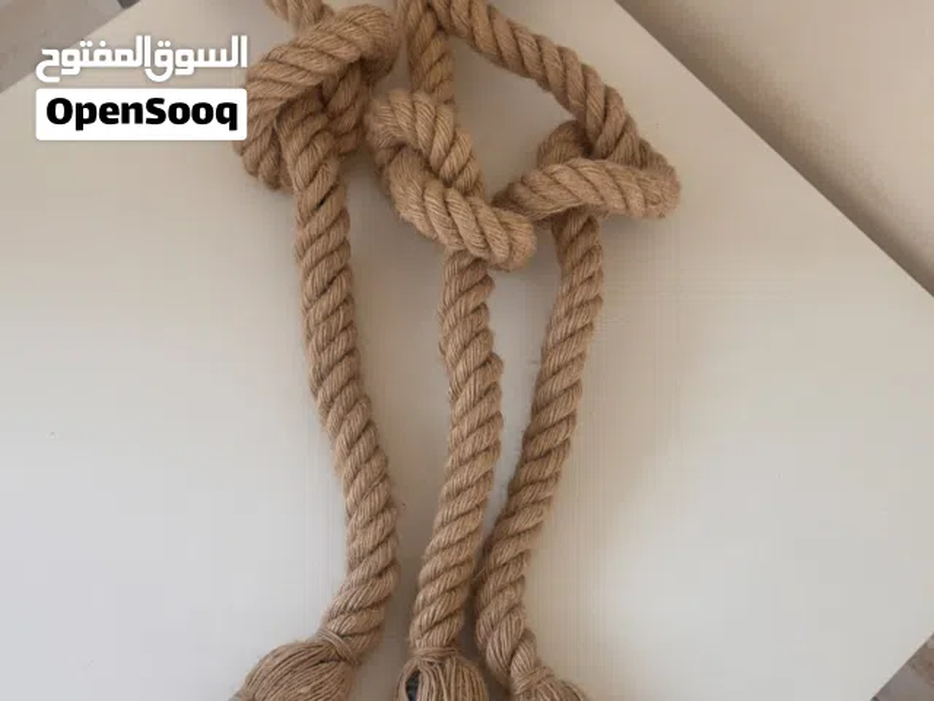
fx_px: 1295
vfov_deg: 30.3
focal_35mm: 48
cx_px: 467
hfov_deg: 39.7
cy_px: 350
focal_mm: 6.76
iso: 100
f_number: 1.78
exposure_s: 1/93
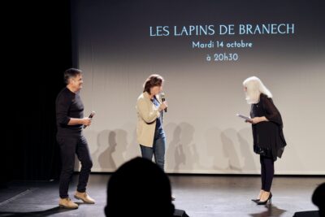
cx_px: 162
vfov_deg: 22.6
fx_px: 542
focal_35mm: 60
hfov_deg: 33.4
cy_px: 108
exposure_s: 1/60
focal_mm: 60
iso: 3200
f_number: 5.6
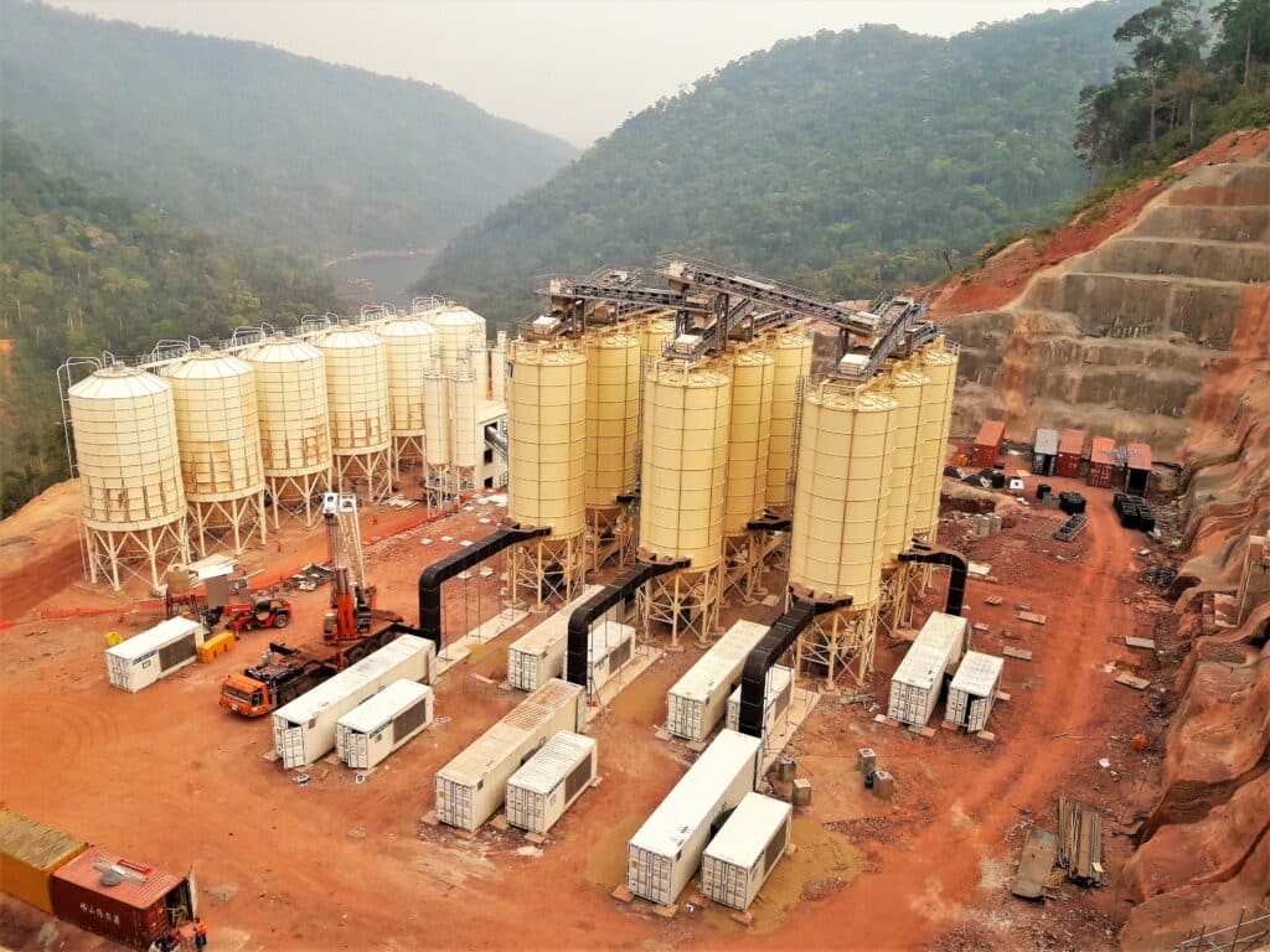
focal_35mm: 28
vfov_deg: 49.7
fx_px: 1027
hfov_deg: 63.4
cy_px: 476
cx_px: 635
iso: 40
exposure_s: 1/513
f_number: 1.9
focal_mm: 3.7
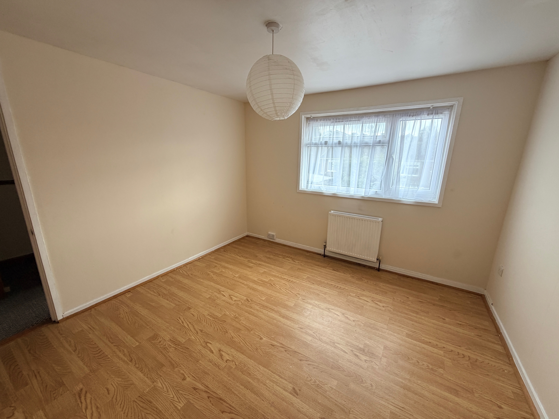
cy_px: 210
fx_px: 226
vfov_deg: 85.7
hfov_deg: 102.1
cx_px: 280
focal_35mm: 14
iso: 100
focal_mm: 2.22
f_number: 2.2
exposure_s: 1/121
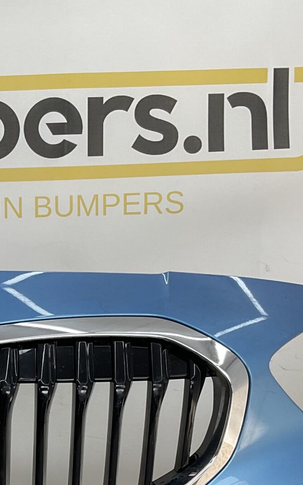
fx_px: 977
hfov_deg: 17.0
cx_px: -34
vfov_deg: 26.9
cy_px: 436
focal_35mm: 74
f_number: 1.8
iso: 16
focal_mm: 3
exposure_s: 1/158
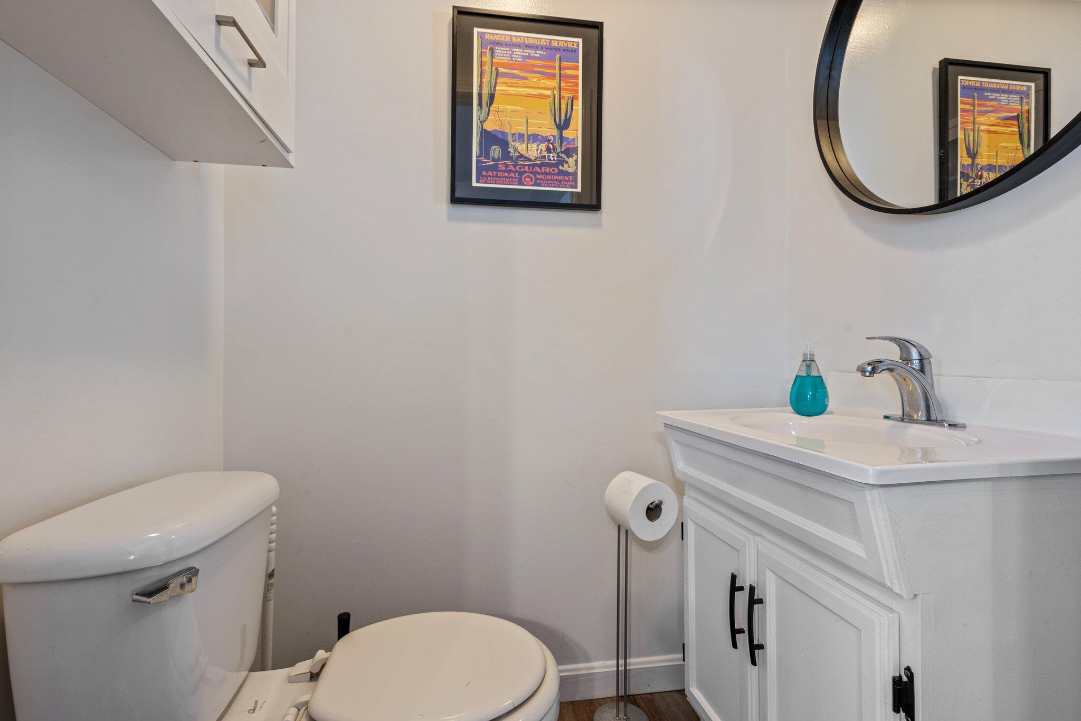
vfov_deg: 73.7
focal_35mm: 16
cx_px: 540
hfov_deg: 96.7
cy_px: 360
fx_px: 480
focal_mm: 16
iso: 100
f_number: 10
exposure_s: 2.5
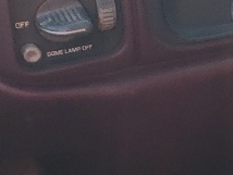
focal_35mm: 194
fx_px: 1307
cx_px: 584
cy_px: 218
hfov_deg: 9.0
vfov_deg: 7.6
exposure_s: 1/161
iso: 50
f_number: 1.5
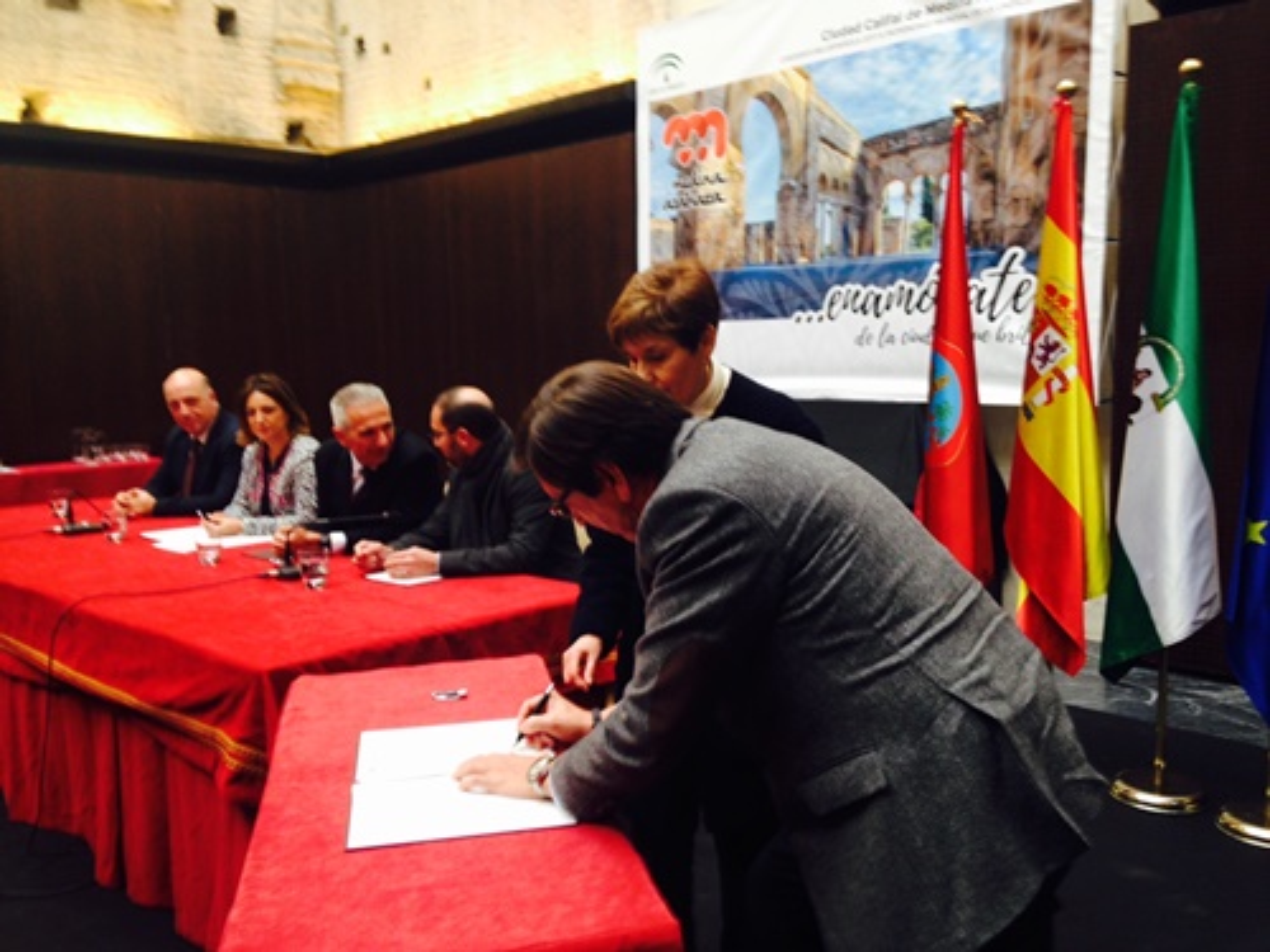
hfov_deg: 55.4
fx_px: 1211
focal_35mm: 33
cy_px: 476
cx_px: 635
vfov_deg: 42.9
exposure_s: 1/20
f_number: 2.4
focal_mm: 4.12
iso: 80
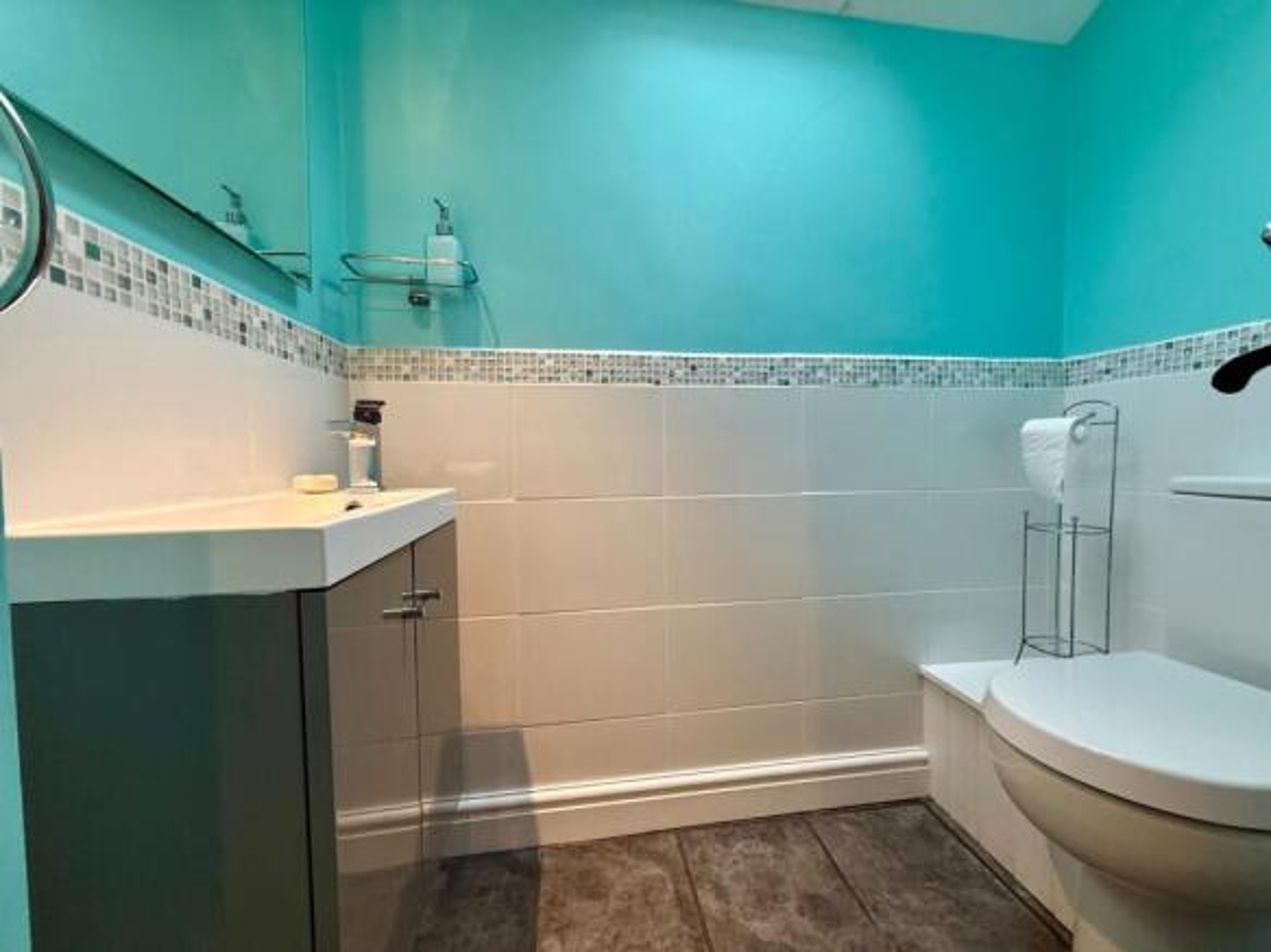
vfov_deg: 85.7
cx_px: 636
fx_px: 514
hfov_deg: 102.1
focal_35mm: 14
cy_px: 476
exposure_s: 1/100
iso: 250
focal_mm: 2.22
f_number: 2.2
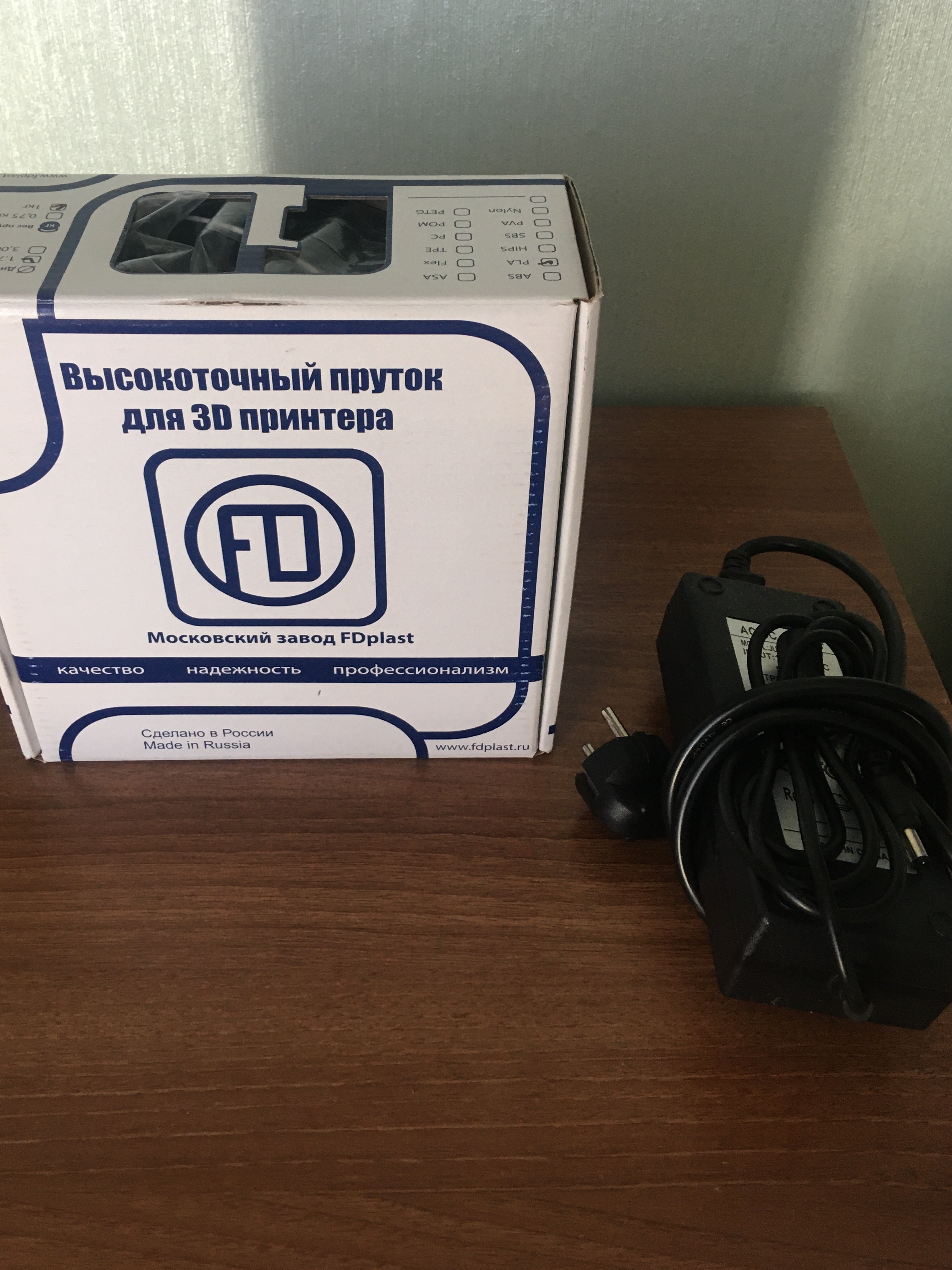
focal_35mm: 33
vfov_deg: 55.3
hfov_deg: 42.9
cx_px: 434
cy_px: 575
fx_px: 1210
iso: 125
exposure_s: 1/33
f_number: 2.2
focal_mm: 4.15
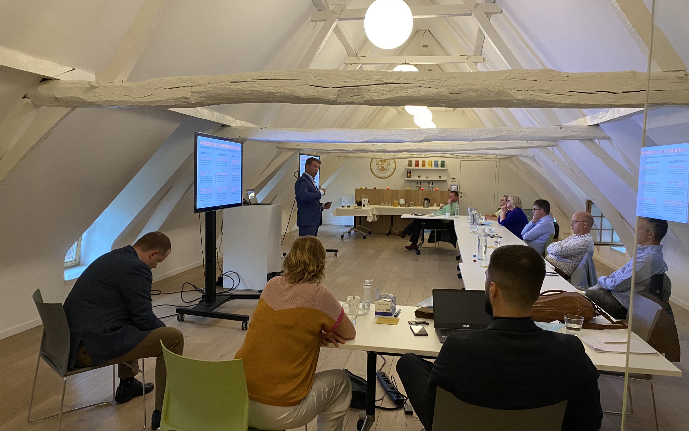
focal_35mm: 28
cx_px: 344
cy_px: 233
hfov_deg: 66.5
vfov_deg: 44.5
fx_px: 526
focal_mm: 4.25
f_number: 1.8
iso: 500
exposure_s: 1/60
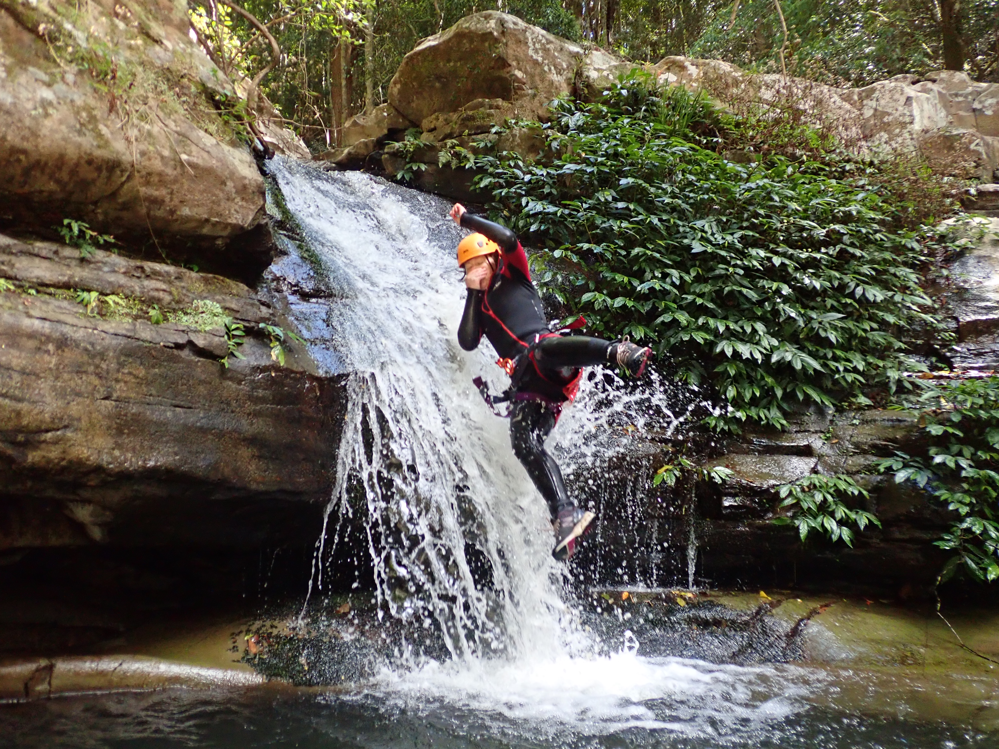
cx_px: 500
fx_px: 924
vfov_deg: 44.2
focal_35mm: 32
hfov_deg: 56.8
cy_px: 374
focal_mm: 5.87
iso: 640
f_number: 2.4
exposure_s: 1/500
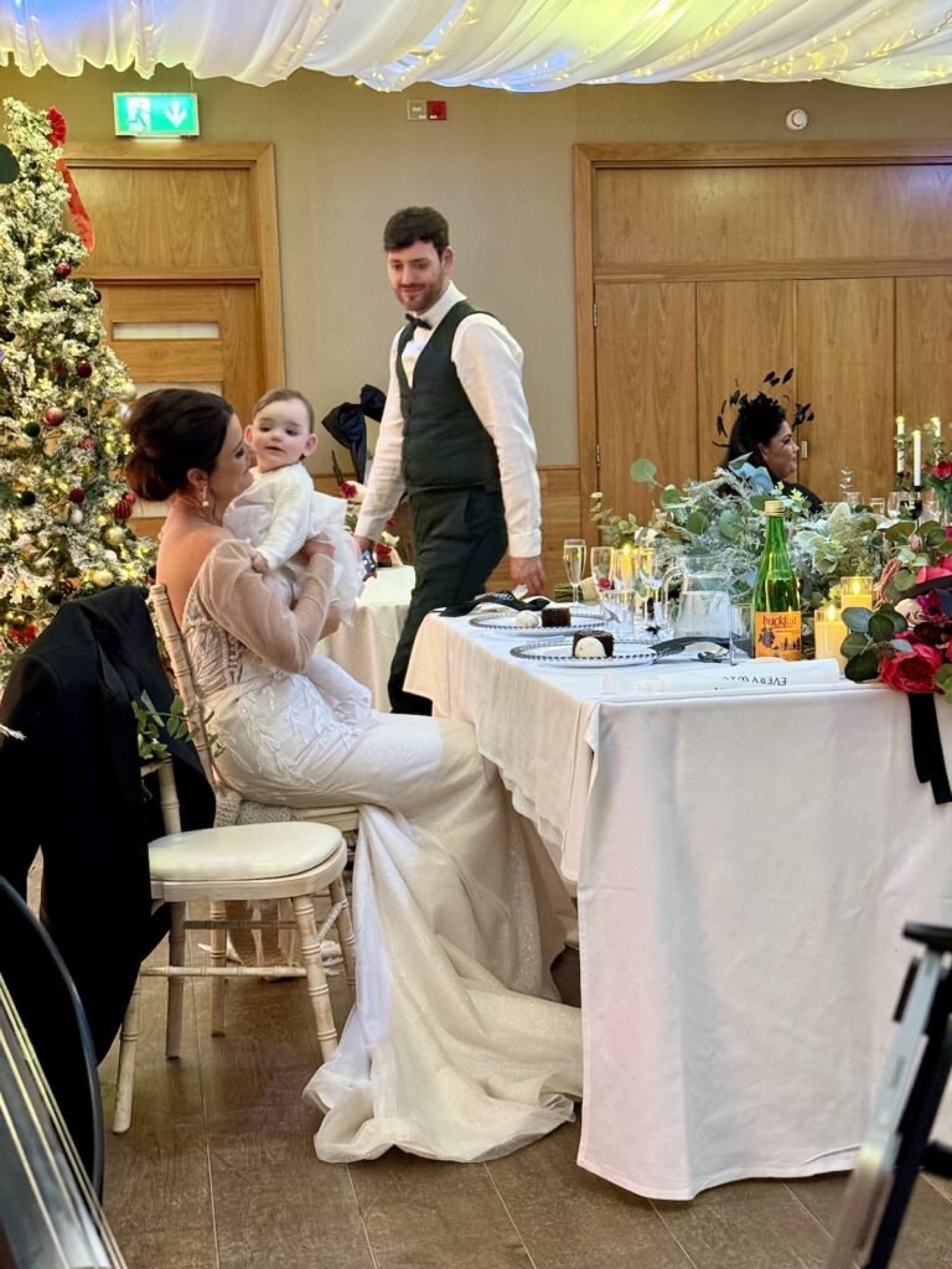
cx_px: 476
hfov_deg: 30.3
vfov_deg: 39.7
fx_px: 1760
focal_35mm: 48
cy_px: 634
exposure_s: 1/40
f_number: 1.78
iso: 400
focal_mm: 6.76
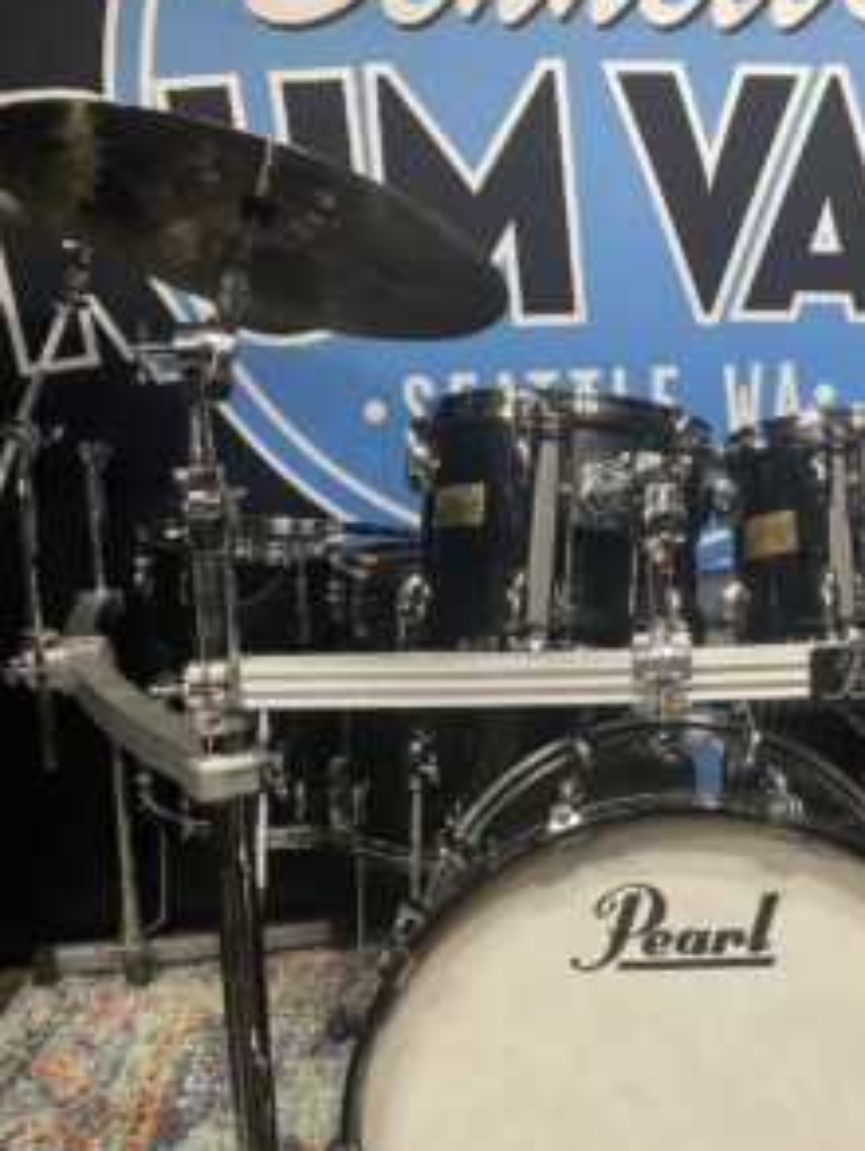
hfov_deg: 33.1
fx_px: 1432
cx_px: 633
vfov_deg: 43.8
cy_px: 640
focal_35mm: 43
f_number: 1.8
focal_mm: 3.99
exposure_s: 1/60
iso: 125
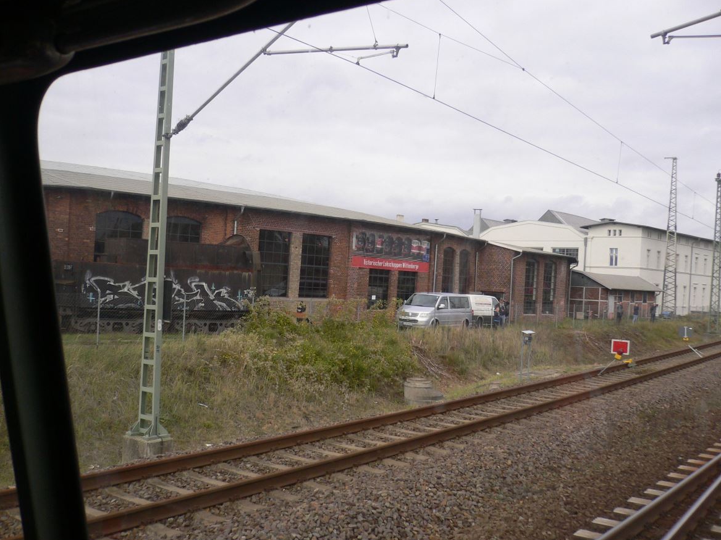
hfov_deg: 51.4
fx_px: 750
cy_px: 273
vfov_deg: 39.6
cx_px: 370
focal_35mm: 36
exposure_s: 1/800
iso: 100
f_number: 2.8
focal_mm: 5.8
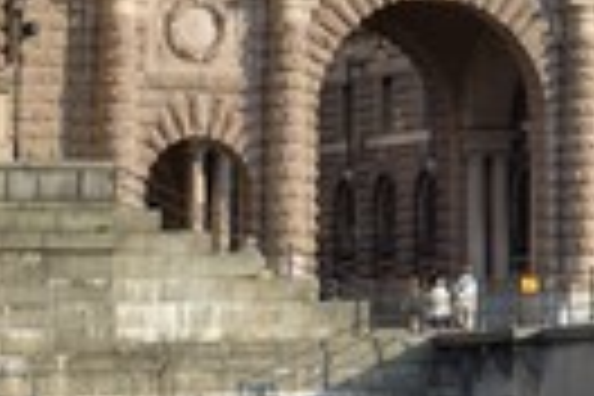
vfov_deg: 8.3
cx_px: 626
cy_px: 76
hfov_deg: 12.2
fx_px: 2739
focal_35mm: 166
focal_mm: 52
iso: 200
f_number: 9
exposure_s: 1/250
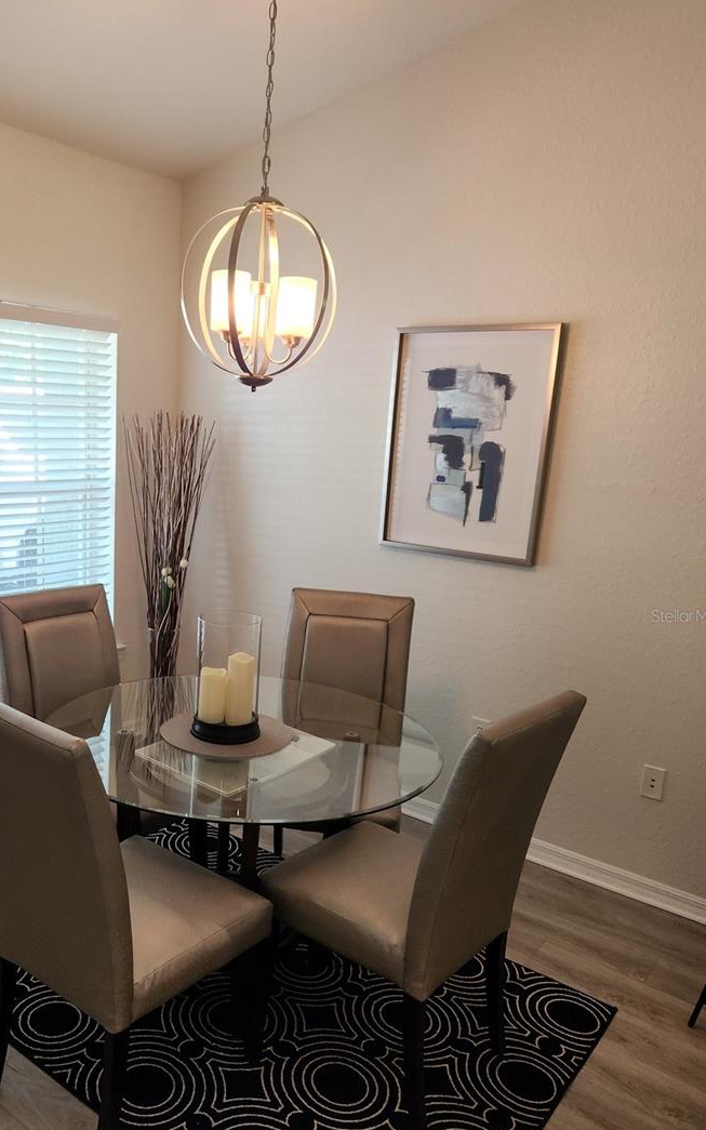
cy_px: 615
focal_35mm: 28
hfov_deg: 44.0
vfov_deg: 66.3
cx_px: 241
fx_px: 862
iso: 100
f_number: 1.8
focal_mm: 5.4
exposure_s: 1/60
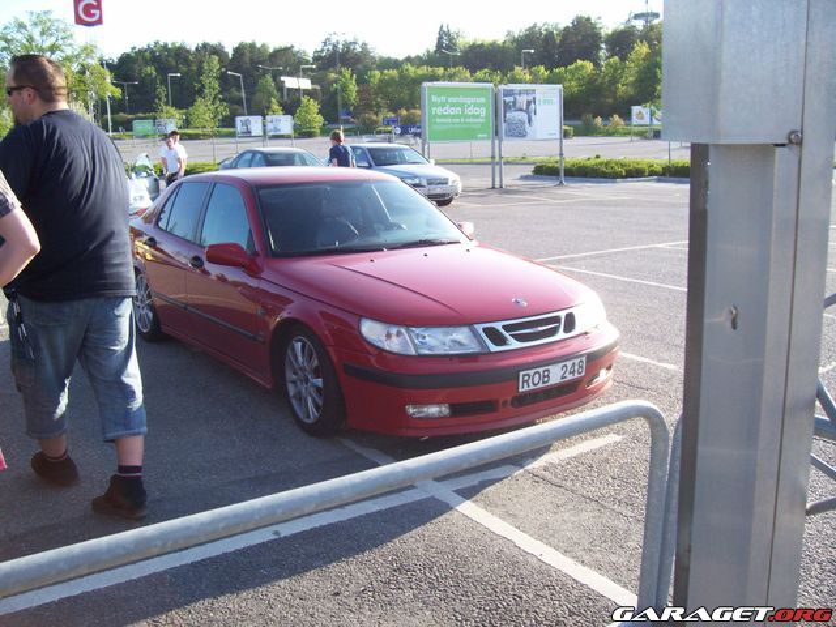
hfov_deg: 54.0
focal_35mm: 34
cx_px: 418
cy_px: 314
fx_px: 821
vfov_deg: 41.8
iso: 80
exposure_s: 1/402
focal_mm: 5.6
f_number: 2.7
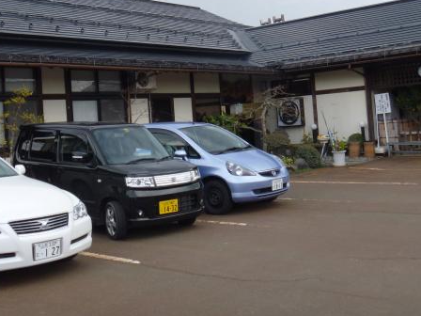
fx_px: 608
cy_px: 93
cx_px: 182
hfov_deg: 38.1
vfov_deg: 28.8
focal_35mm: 50
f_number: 3.5
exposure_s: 1/250
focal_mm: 6.3
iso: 100
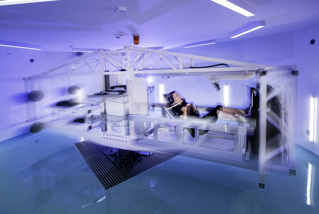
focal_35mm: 18
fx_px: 160
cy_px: 107
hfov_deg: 89.9
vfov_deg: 67.7
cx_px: 160
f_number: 6.7
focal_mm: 18
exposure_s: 1/4
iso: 31
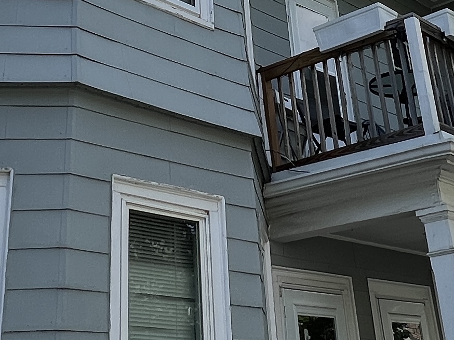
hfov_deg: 32.2
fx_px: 787
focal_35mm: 60
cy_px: -89
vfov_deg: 22.2
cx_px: 217
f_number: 1.8
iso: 32
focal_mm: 1.57
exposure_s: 1/986
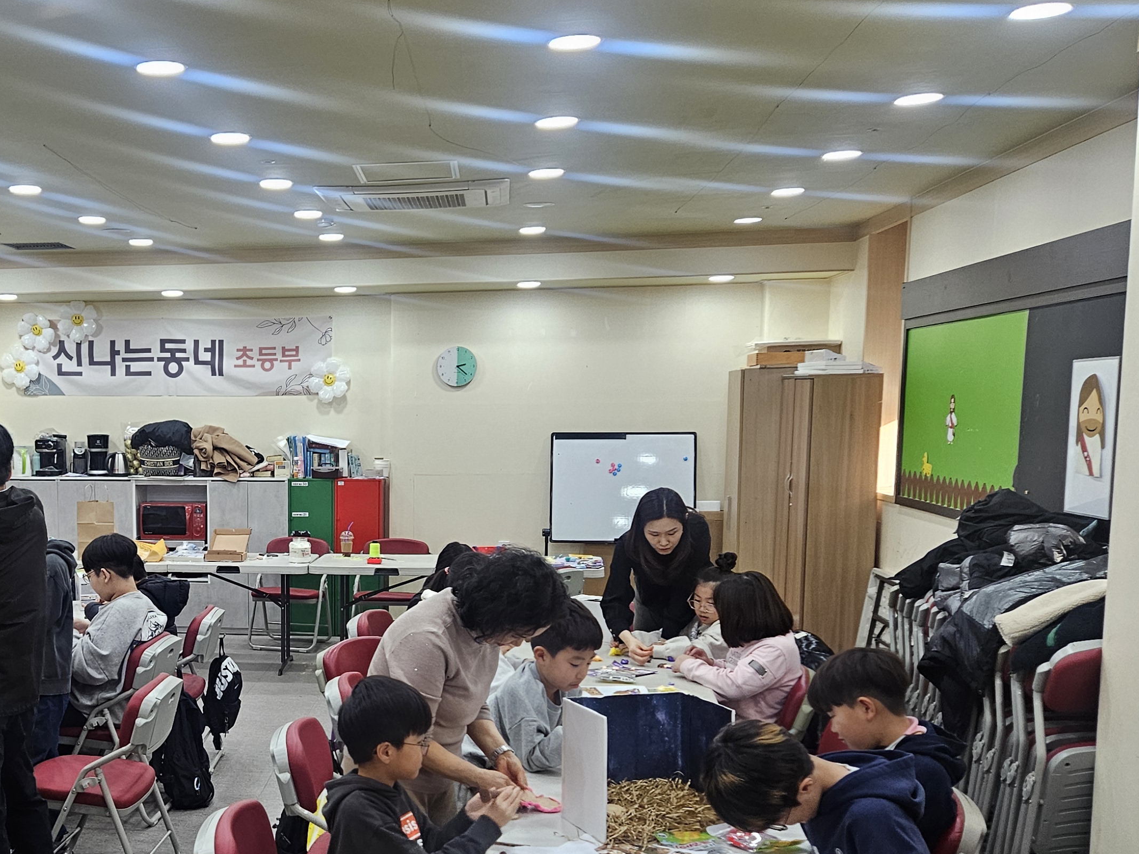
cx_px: 252
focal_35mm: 43
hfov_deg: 42.2
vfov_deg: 33.3
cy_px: 566
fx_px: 1415
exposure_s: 1/120
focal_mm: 5.4
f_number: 1.8
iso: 160
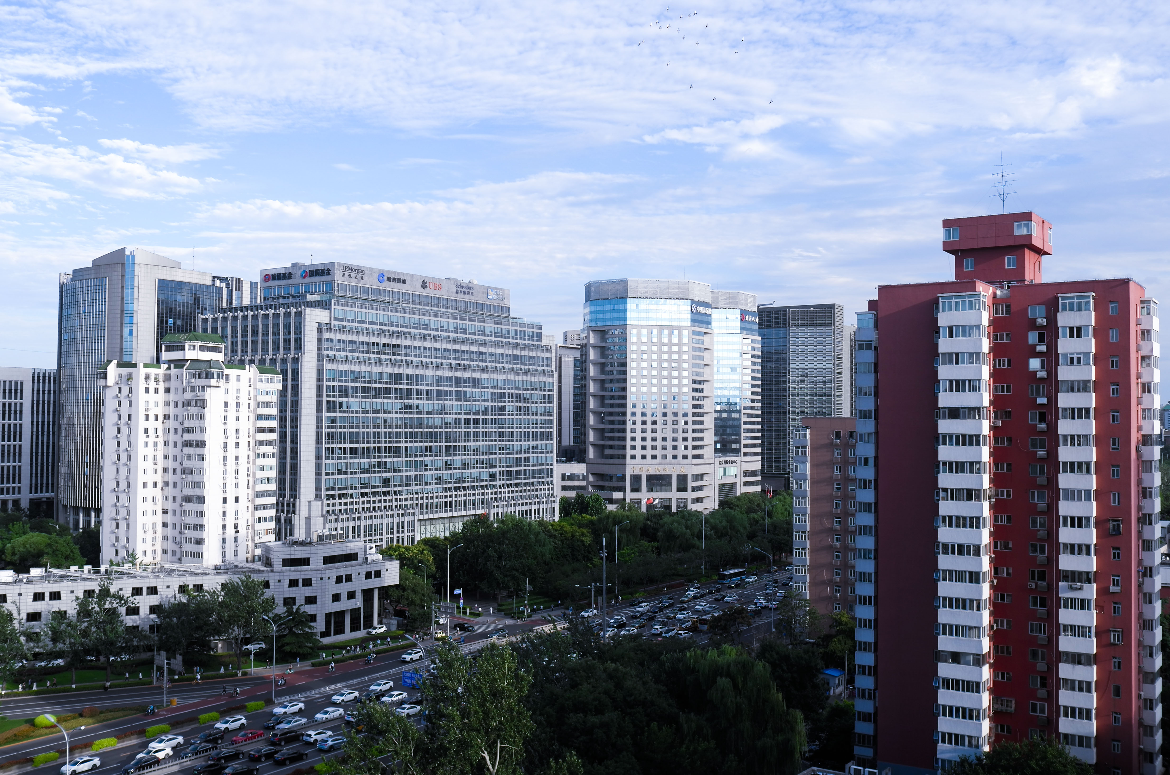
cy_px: 388
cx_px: 585
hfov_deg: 53.2
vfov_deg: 36.7
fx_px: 1168
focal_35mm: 36
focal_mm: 24
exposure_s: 1/400
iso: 100
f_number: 5
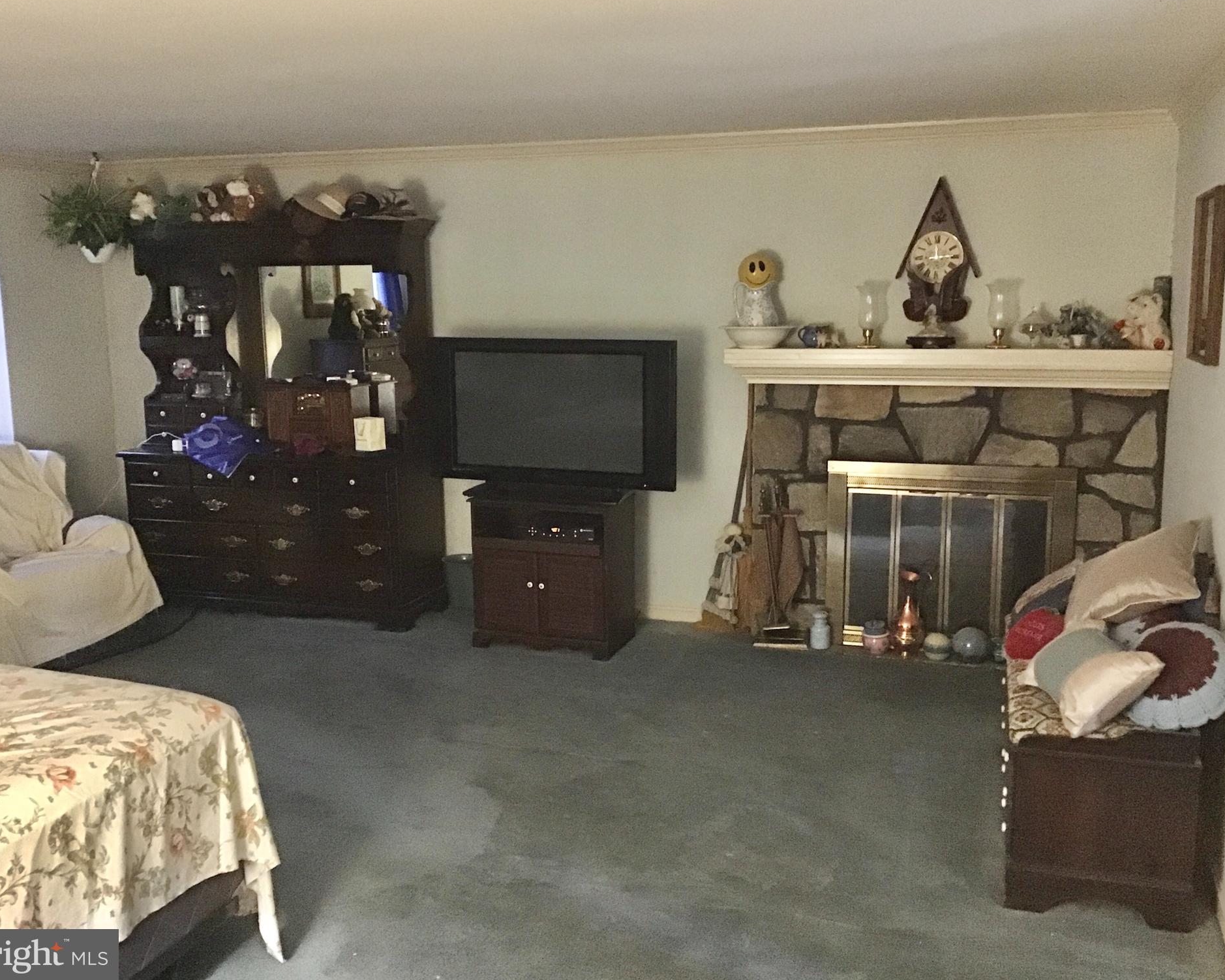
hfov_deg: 54.2
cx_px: 624
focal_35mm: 33
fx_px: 1196
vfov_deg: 44.5
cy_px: 482
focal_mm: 3.3
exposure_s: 1/15
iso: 800
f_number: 2.4
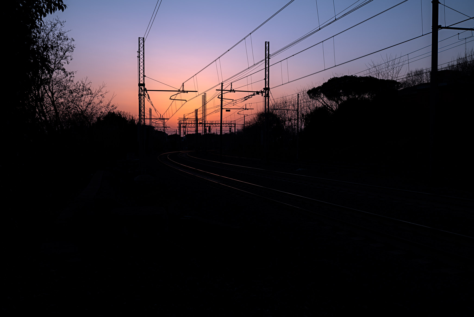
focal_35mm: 35
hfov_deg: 54.4
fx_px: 461
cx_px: 237
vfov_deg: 37.9
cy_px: 158
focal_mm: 35
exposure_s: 1/20
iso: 100
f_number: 14
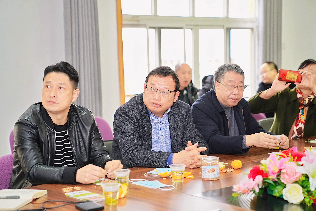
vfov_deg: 19.7
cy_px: 106
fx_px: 606
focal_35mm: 69
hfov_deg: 29.2
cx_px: 158
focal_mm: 69
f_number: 2.8
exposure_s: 1/125
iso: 800
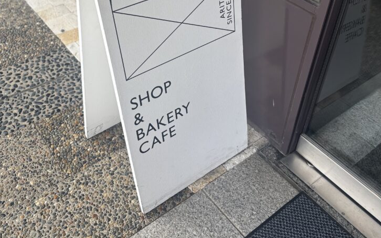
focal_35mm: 39
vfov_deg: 31.9
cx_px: 202
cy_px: 47
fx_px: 405
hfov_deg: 50.4
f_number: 1.6
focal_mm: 5.96
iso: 50
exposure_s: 1/604
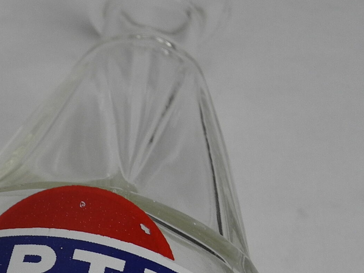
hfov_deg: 18.0
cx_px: -169
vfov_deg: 14.9
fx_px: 1031
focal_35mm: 98
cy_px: 253
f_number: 2.8
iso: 100
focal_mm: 6
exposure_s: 1/455
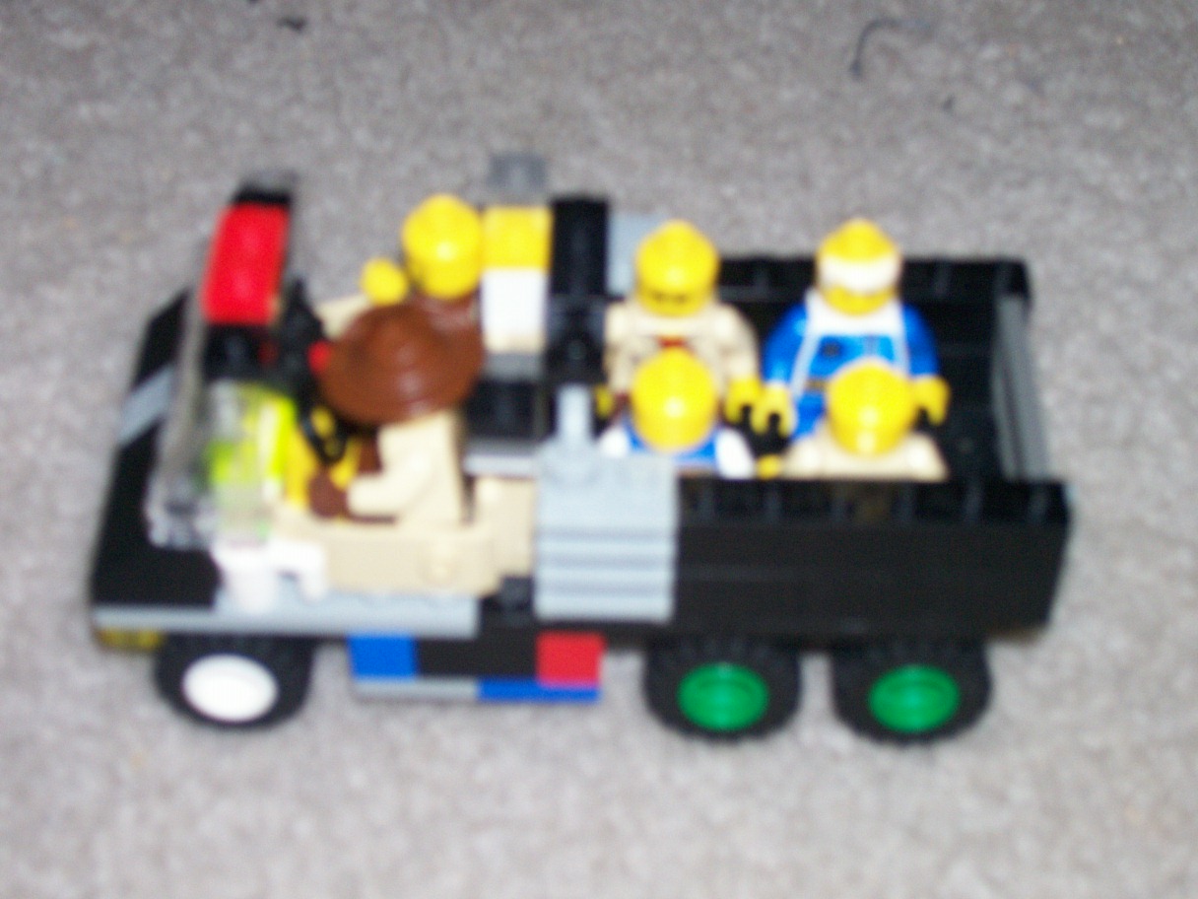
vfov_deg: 22.6
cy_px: 450
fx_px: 2250
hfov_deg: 29.8
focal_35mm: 65
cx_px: 599
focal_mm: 10.8
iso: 140
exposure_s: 1/137
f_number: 3.6
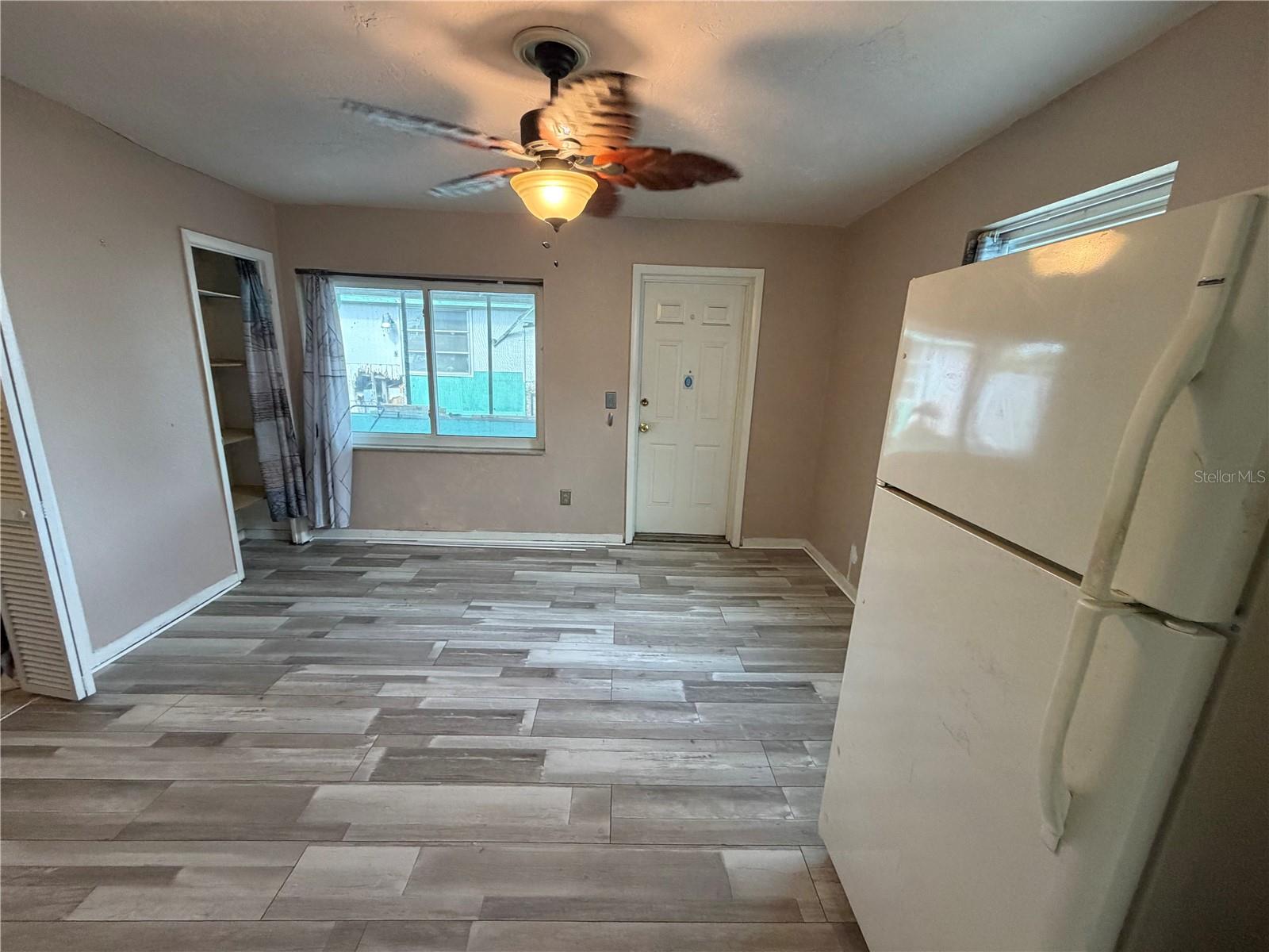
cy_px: 476
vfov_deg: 85.7
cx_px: 634
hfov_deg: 102.1
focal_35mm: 14
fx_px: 513
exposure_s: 1/60
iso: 320
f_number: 2.2
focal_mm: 2.22
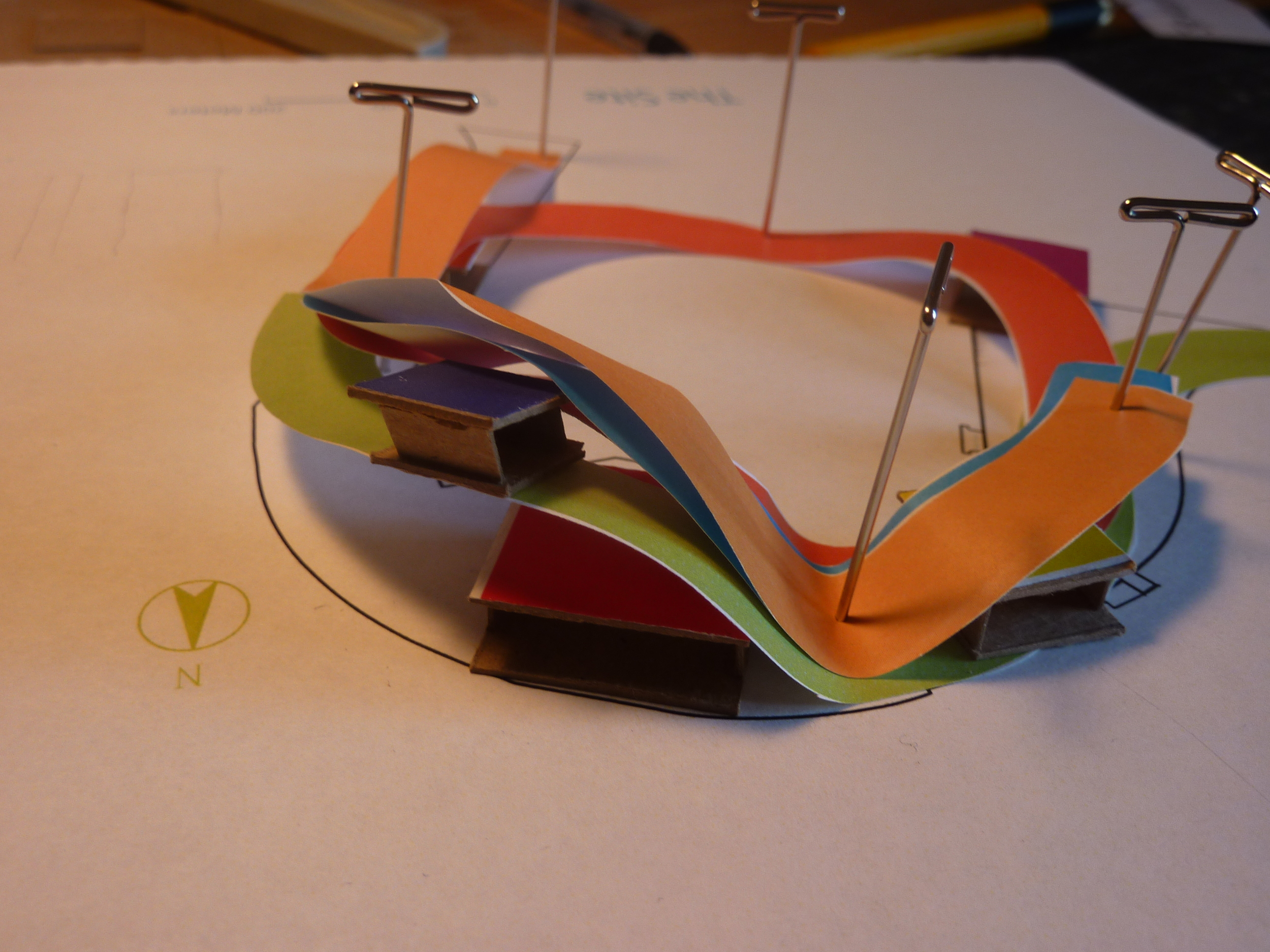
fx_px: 1174
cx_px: 635
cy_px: 476
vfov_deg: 44.2
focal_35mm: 32
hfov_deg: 56.8
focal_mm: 5.3
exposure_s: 1/40
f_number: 3.5
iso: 80
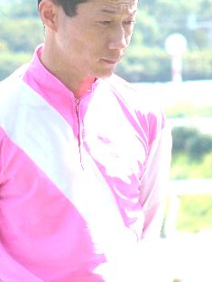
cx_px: 102
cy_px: 184
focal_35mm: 589
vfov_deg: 3.4
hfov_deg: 2.5
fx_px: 4806
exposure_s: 1/320
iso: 50
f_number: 5.6
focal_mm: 47.9
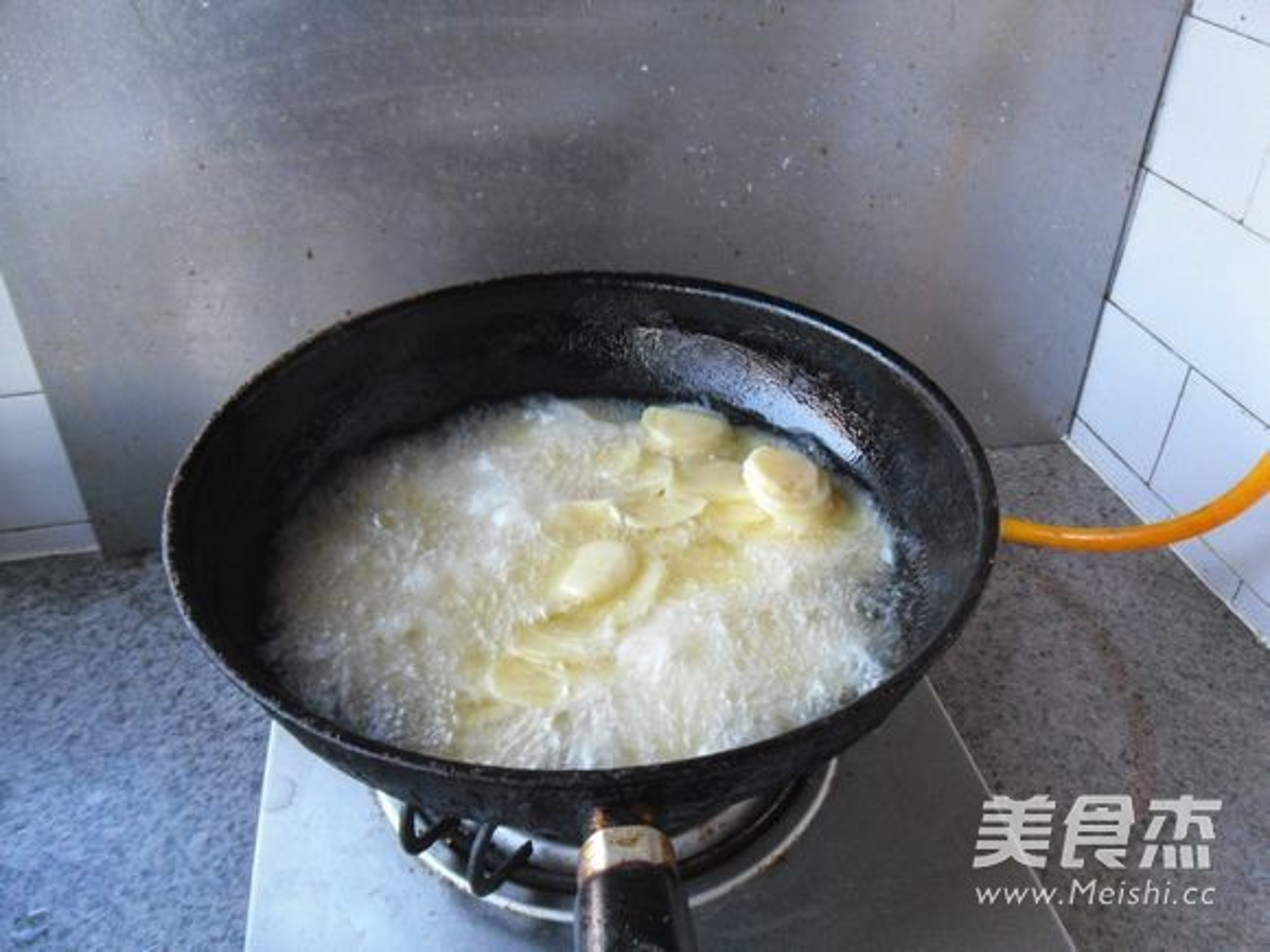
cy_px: 476
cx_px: 635
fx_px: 1027
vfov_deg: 49.7
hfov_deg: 63.4
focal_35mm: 28
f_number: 3.4
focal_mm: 5.1
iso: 400
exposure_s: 1/22
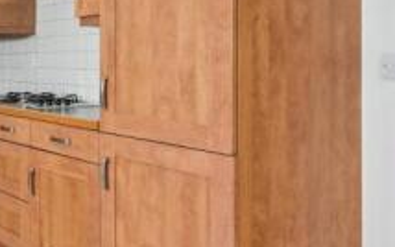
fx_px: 539
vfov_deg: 25.6
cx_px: -150
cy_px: 69
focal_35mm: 50
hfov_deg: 29.8
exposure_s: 1/20
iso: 320
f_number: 4.5
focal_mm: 16
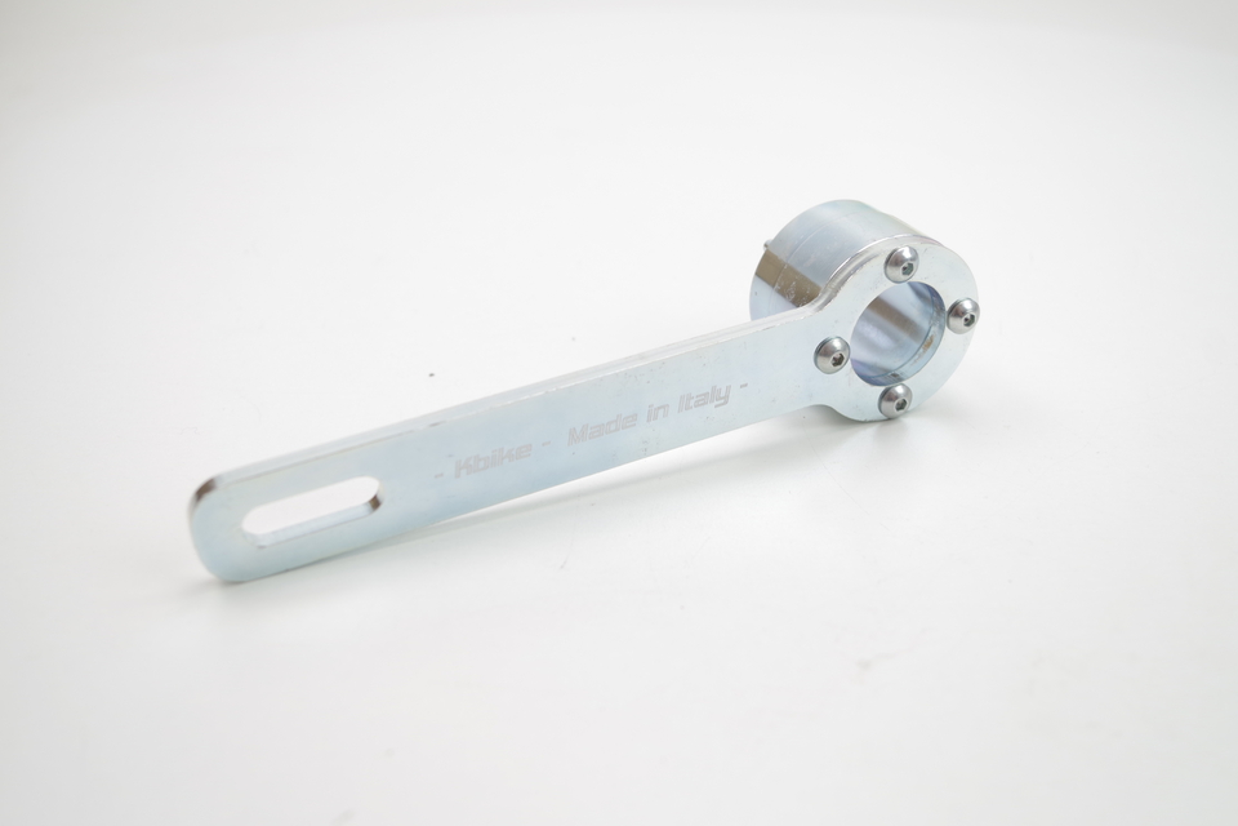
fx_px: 1238
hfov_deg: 53.1
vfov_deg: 36.9
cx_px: 619
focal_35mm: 36
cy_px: 413
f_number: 5
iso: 100
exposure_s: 1/40
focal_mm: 24.38
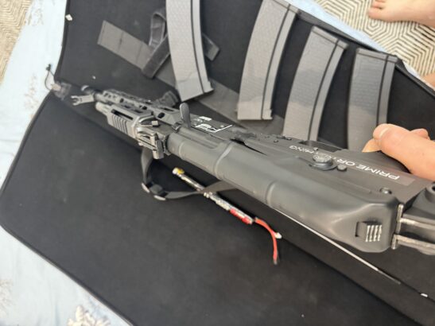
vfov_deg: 56.8
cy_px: 163
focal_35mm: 24
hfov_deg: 71.6
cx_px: 218
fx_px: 302
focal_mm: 6.76
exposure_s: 1/50
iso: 800
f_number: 1.78
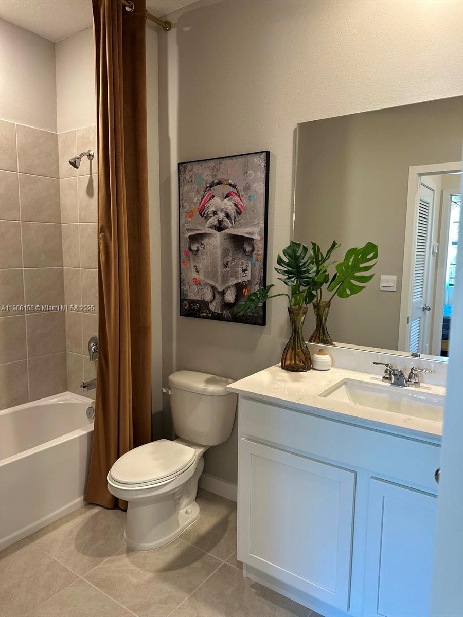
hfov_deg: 56.8
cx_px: 232
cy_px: 308
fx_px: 428
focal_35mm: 24
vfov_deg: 71.6
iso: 200
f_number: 1.78
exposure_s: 1/60
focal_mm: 6.86
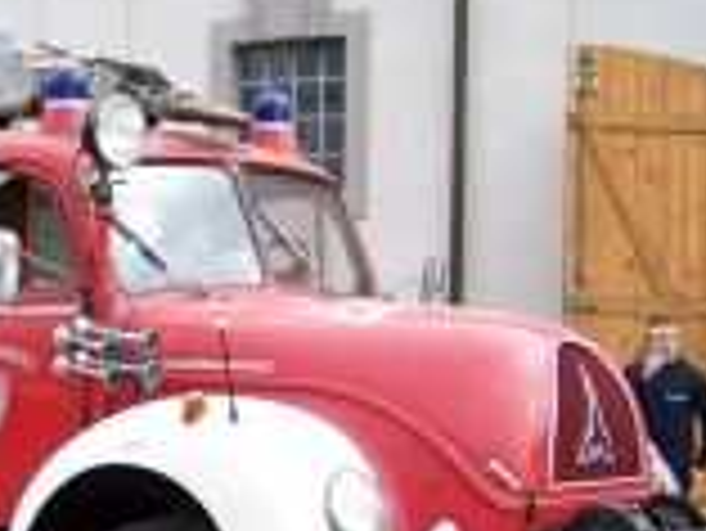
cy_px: 428
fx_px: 1980
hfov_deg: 19.6
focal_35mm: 97
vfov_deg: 15.2
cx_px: -13
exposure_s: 1/200
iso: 64
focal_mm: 6.3
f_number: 2.8
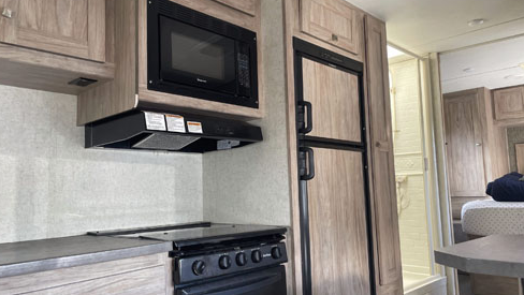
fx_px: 403
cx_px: 262
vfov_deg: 40.2
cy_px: 151
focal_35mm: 29
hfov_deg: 66.0
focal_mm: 4.2
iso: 125
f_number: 1.6
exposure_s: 1/102
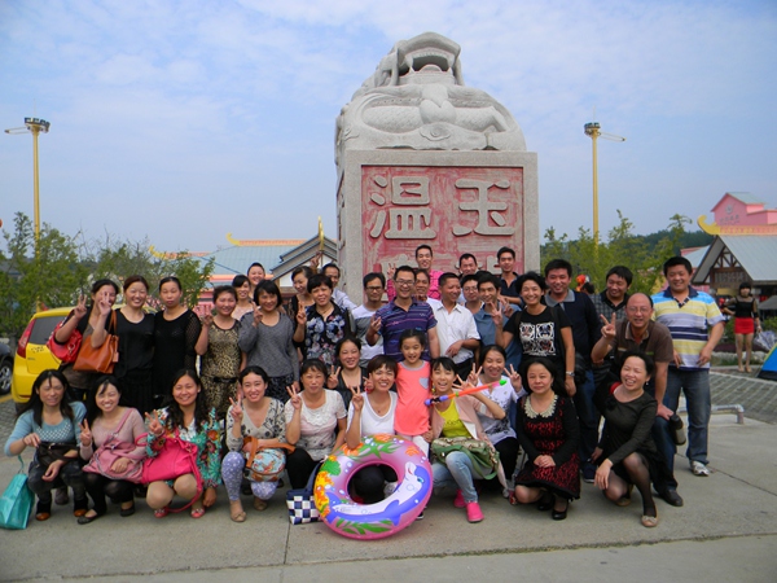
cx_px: 388
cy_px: 292
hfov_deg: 63.4
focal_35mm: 28
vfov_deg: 49.7
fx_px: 628
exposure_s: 1/877
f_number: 3.5
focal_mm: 5
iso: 80
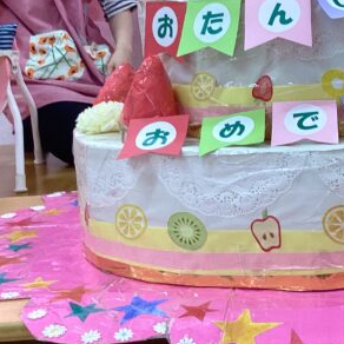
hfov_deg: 23.6
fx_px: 810
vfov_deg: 23.9
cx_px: 284
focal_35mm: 72
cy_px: 112
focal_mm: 3.3
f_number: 2.4
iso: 80
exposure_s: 1/50
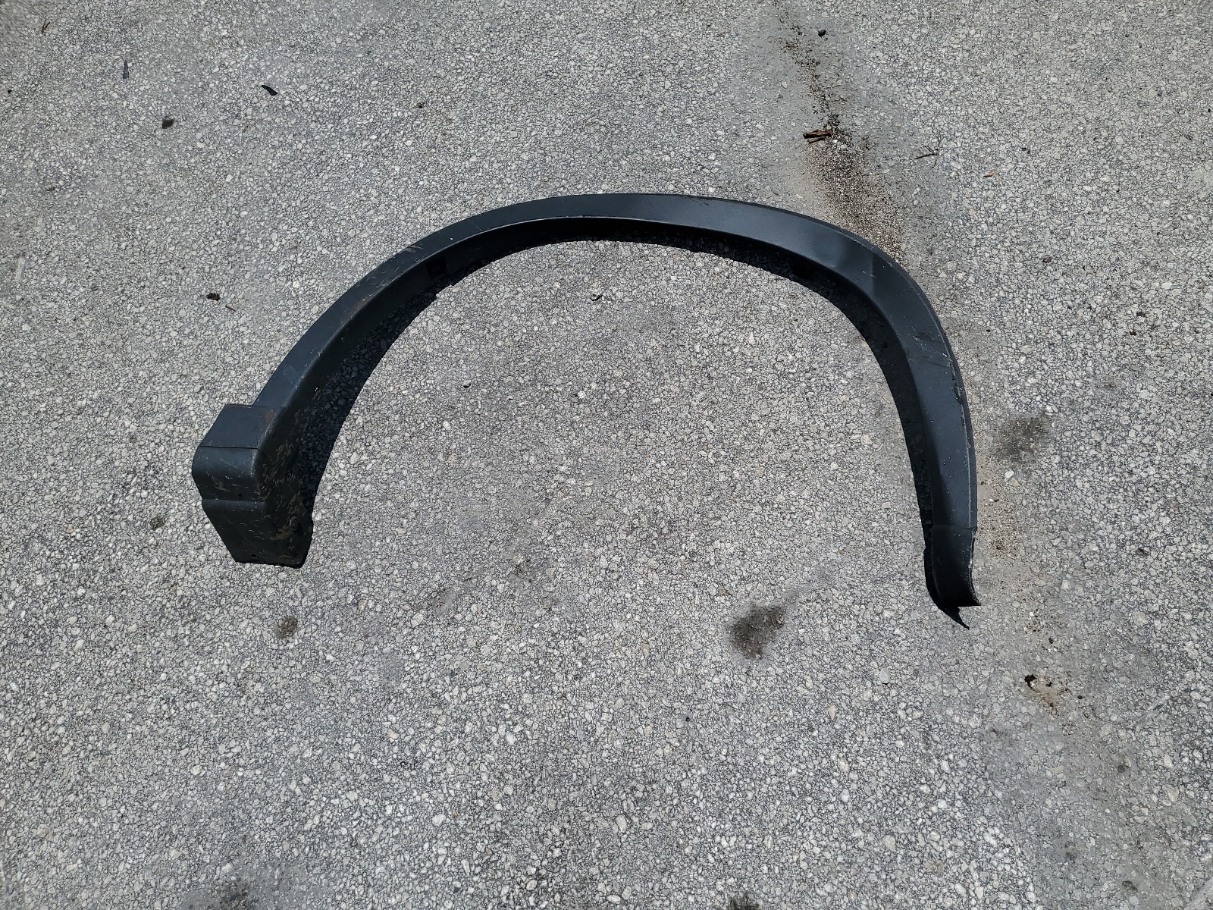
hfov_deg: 67.3
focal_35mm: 26
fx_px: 911
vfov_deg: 53.1
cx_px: 606
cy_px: 455
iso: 50
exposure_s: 1/10000
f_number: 1.5
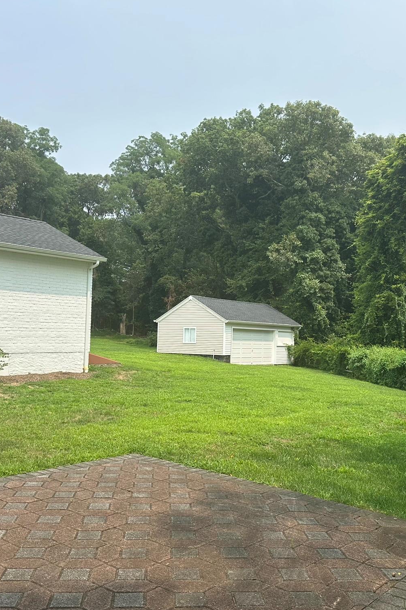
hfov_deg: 38.8
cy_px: 300
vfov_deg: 55.8
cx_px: 230
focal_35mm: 34
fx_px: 575
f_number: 1.78
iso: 80
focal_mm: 6.86
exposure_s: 1/4184
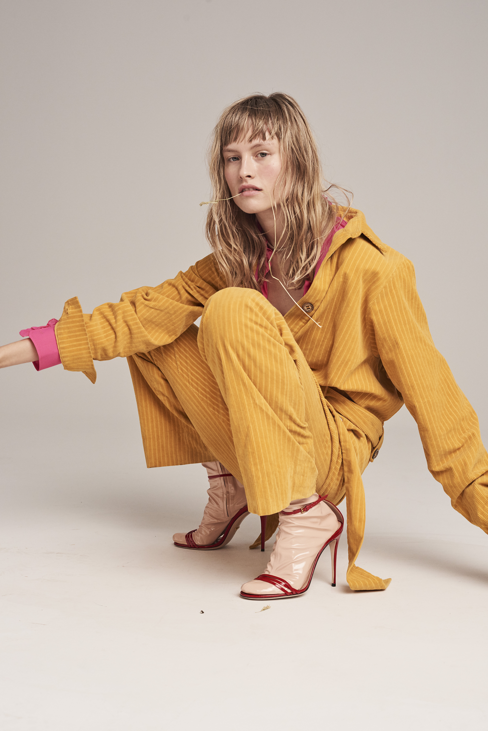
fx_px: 1016
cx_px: 244
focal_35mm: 50
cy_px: 366
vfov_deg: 39.6
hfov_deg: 27.0
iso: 800
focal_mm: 50
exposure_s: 1/500
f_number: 8
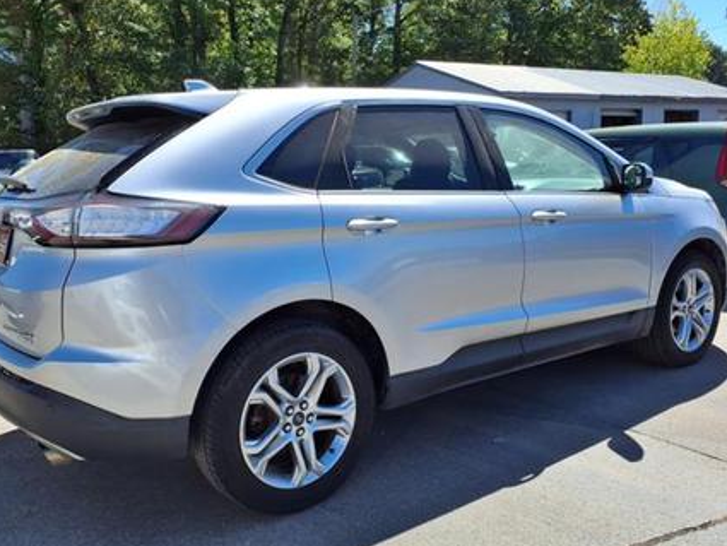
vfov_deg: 44.1
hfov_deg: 56.8
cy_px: 252
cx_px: 339
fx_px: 672
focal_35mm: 32
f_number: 1.9
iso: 40
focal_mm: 3.58
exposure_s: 1/1667
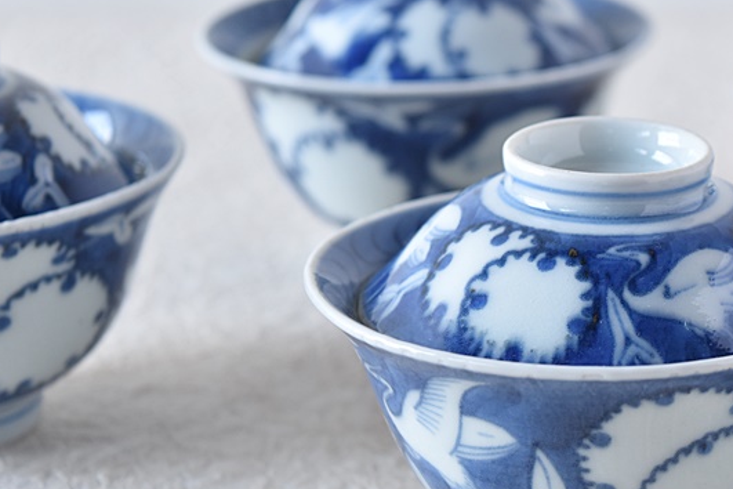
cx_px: 599
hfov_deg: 14.6
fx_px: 2847
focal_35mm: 140
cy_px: 256
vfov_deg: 9.8
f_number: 5.6
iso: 400
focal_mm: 55
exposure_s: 1/15
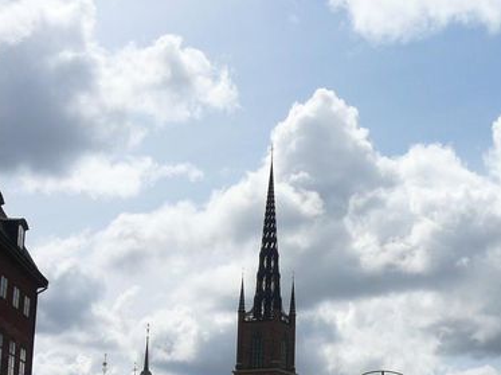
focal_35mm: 61
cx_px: 259
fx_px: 882
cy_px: 304
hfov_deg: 31.7
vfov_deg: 23.6
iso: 100
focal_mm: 4.7
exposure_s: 1/500
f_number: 8
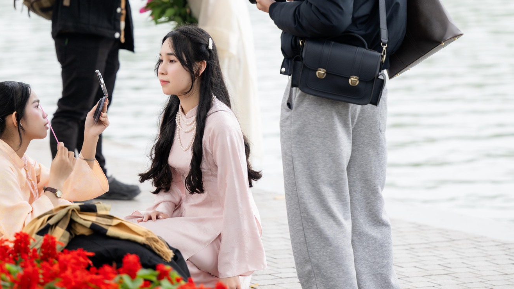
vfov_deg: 6.1
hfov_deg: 10.8
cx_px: 251
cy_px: 54
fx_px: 2712
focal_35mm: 199
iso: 250
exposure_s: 1/500
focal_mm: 125
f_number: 2.8
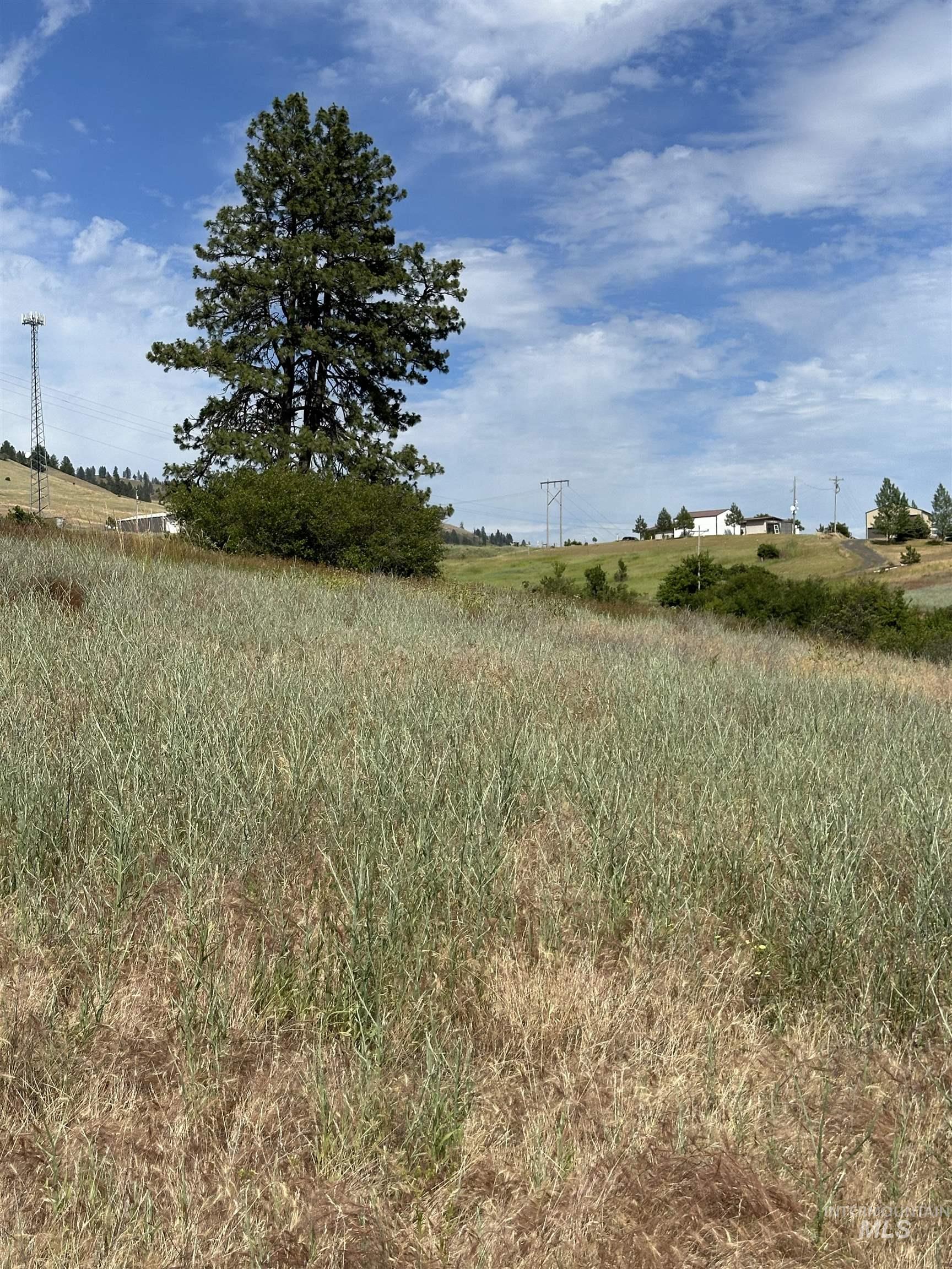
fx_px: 1760
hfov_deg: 30.3
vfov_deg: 39.7
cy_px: 634
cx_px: 476
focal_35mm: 48
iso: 64
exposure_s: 1/7092
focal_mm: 6.86
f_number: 1.78
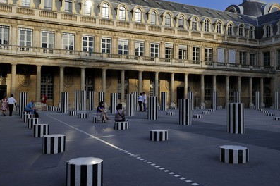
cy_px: 90
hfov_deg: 53.2
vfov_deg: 36.8
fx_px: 280
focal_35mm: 36
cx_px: 138
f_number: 8
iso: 200
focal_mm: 34
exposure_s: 1/320
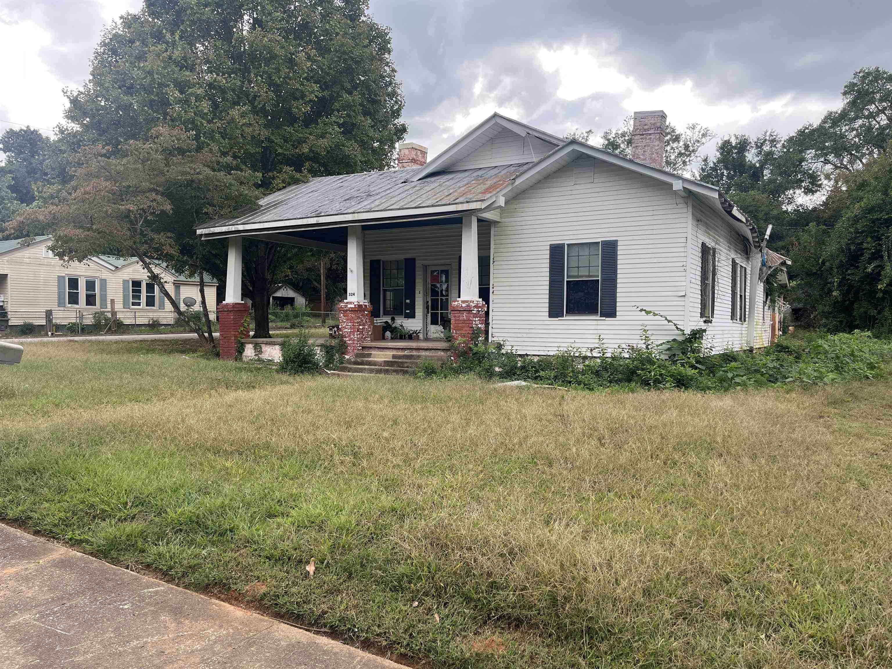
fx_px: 670
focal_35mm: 26
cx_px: 446
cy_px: 334
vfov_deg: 53.1
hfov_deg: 67.3
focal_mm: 5.1
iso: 50
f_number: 1.6
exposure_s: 1/552
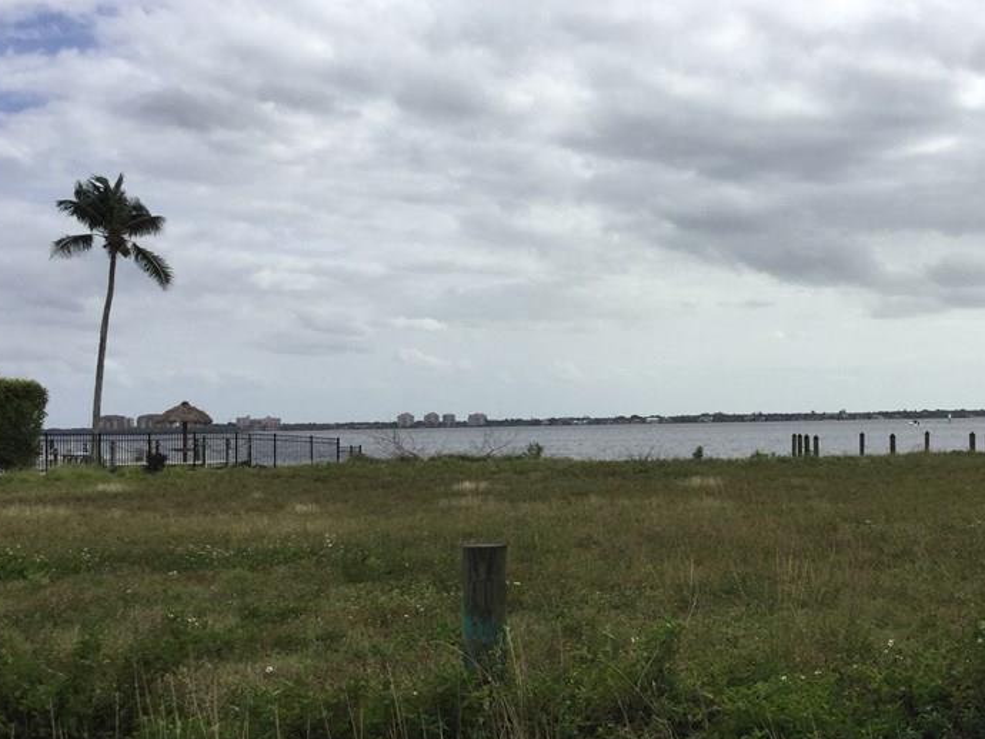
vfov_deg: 31.5
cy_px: 388
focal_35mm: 46
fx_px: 1309
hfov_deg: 40.9
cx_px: 620
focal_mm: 3.3
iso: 25
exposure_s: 1/2469
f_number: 2.4
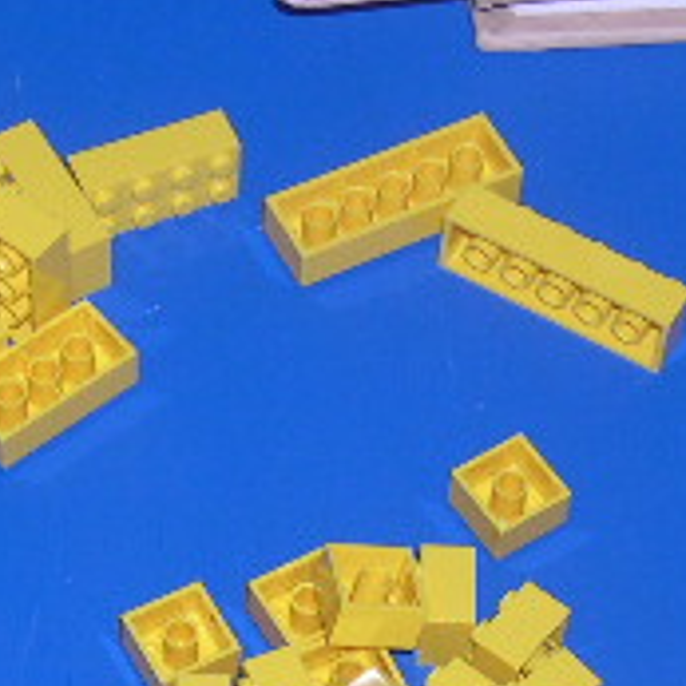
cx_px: 103
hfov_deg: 12.7
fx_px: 3072
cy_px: 932
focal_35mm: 137
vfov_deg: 12.3
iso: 100
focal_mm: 9
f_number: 2.9
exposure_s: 1/60
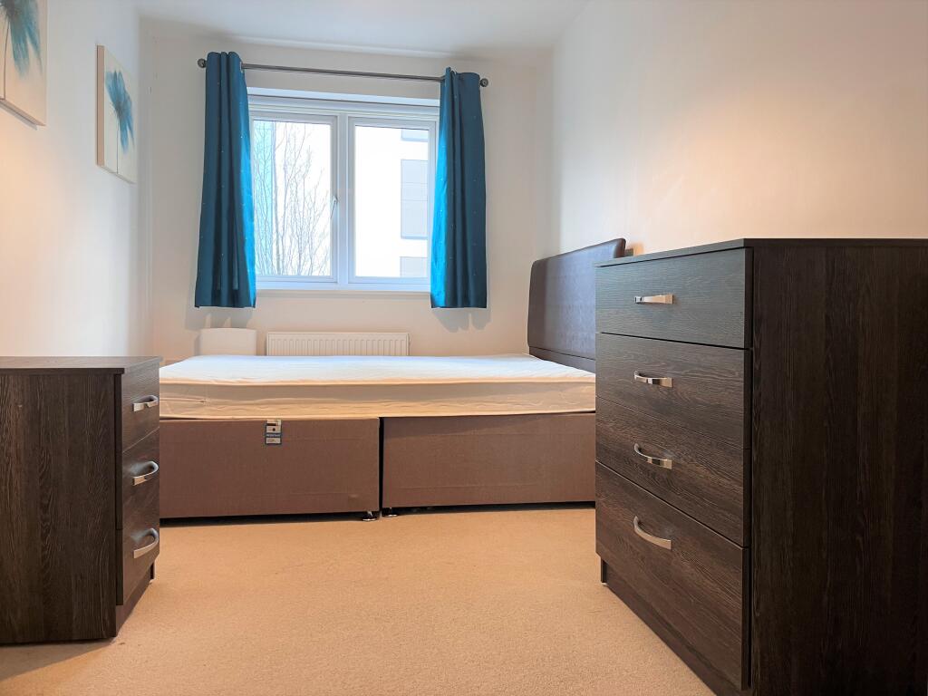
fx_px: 697
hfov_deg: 67.3
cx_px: 464
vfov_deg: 53.1
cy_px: 348
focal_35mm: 26
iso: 100
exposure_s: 1/50
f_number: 1.6
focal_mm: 5.1
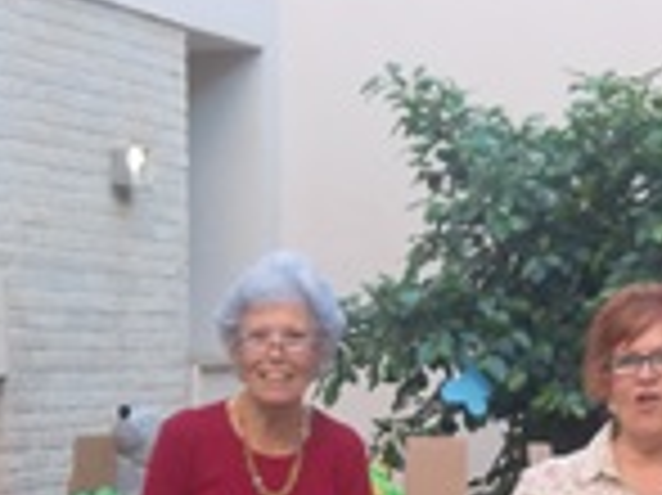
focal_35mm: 218
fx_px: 4166
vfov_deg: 6.7
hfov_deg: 9.1
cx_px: 482
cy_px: 693
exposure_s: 1/60
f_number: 4.5
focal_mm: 12.47
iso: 250
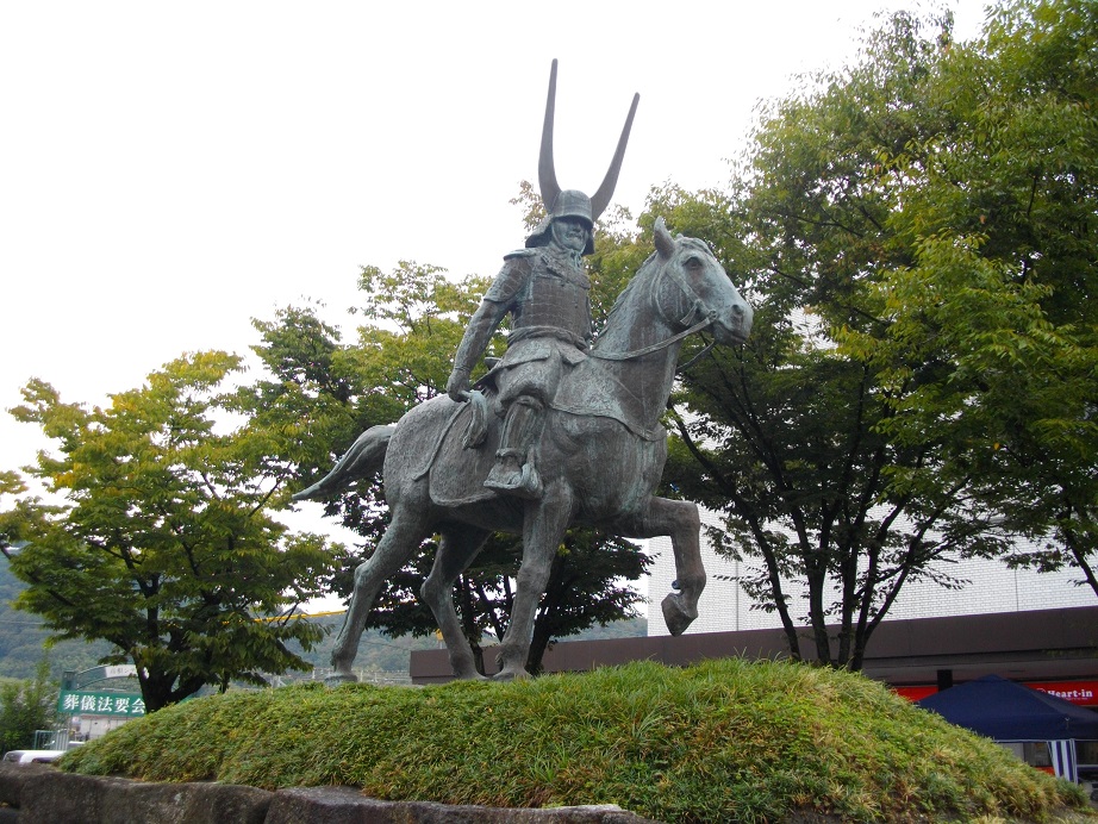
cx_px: 549
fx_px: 1237
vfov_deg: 36.8
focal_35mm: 39
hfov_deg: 47.9
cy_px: 412
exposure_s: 1/250
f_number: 3.2
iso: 100
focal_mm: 7.1
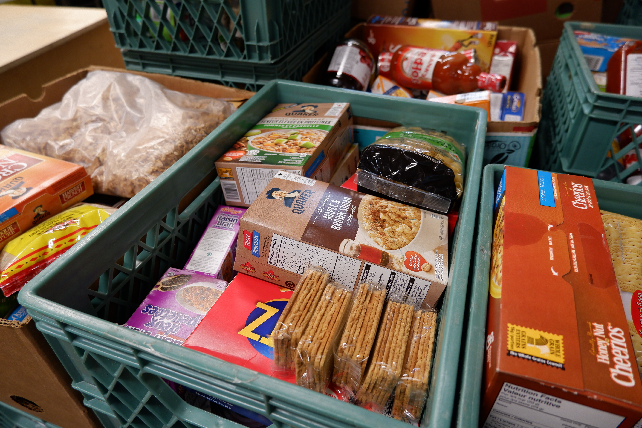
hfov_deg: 76.1
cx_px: 321
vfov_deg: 55.1
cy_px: 214
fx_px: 410
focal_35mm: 23
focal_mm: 15
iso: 250
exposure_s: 1/20
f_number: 3.5
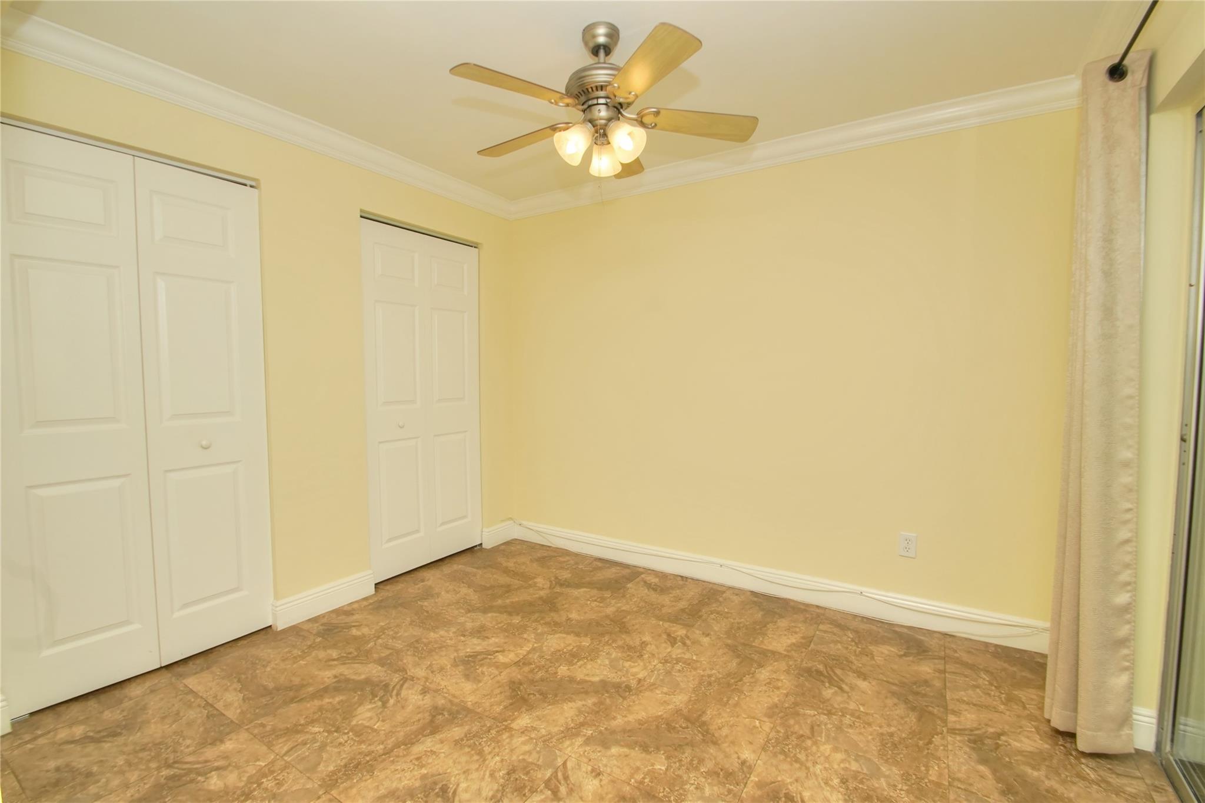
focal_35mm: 15
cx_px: 602
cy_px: 402
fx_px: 502
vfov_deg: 77.3
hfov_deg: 100.4
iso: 500
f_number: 8
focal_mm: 10
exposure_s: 1/125
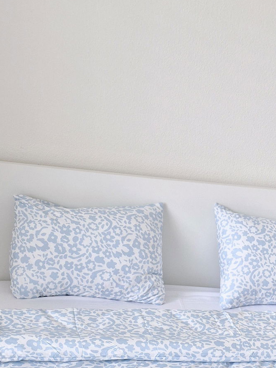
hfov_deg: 26.0
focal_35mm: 55
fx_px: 585
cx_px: 228
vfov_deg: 32.0
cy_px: 375
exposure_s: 1/182
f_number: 1.8
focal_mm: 5.4
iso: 125
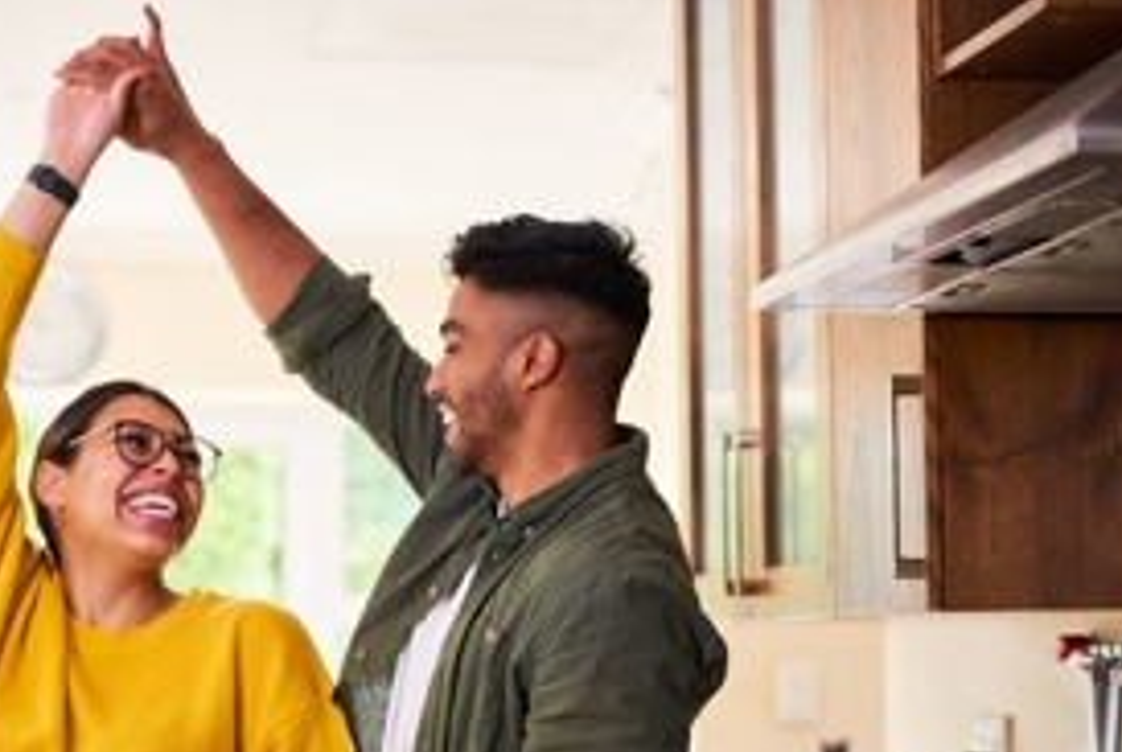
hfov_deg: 24.3
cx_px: 345
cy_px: 553
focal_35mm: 83
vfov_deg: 16.4
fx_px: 2591
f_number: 2
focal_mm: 50
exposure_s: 1/320
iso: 320
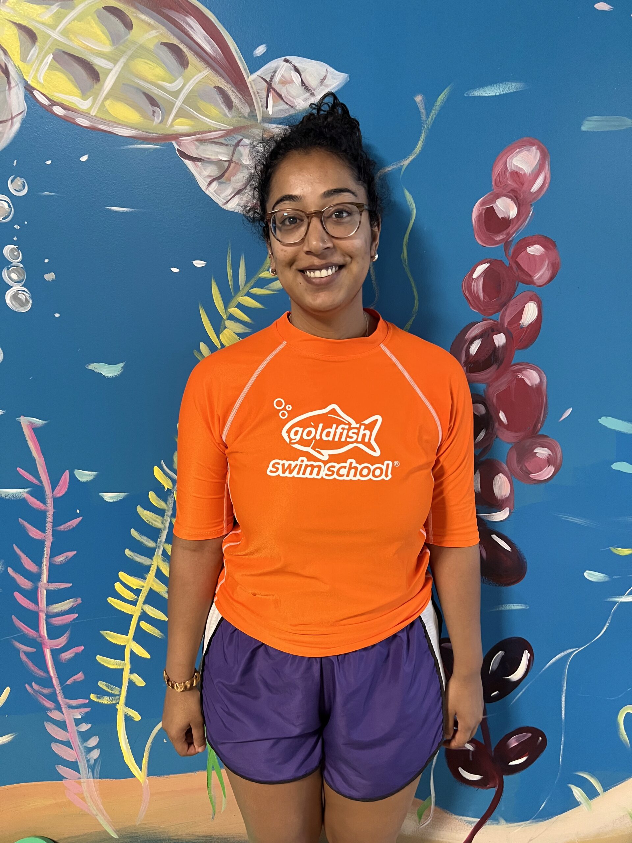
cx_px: 316
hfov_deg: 53.1
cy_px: 422
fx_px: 633
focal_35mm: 26
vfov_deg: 67.3
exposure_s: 1/60
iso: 400
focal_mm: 5.7
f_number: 1.5
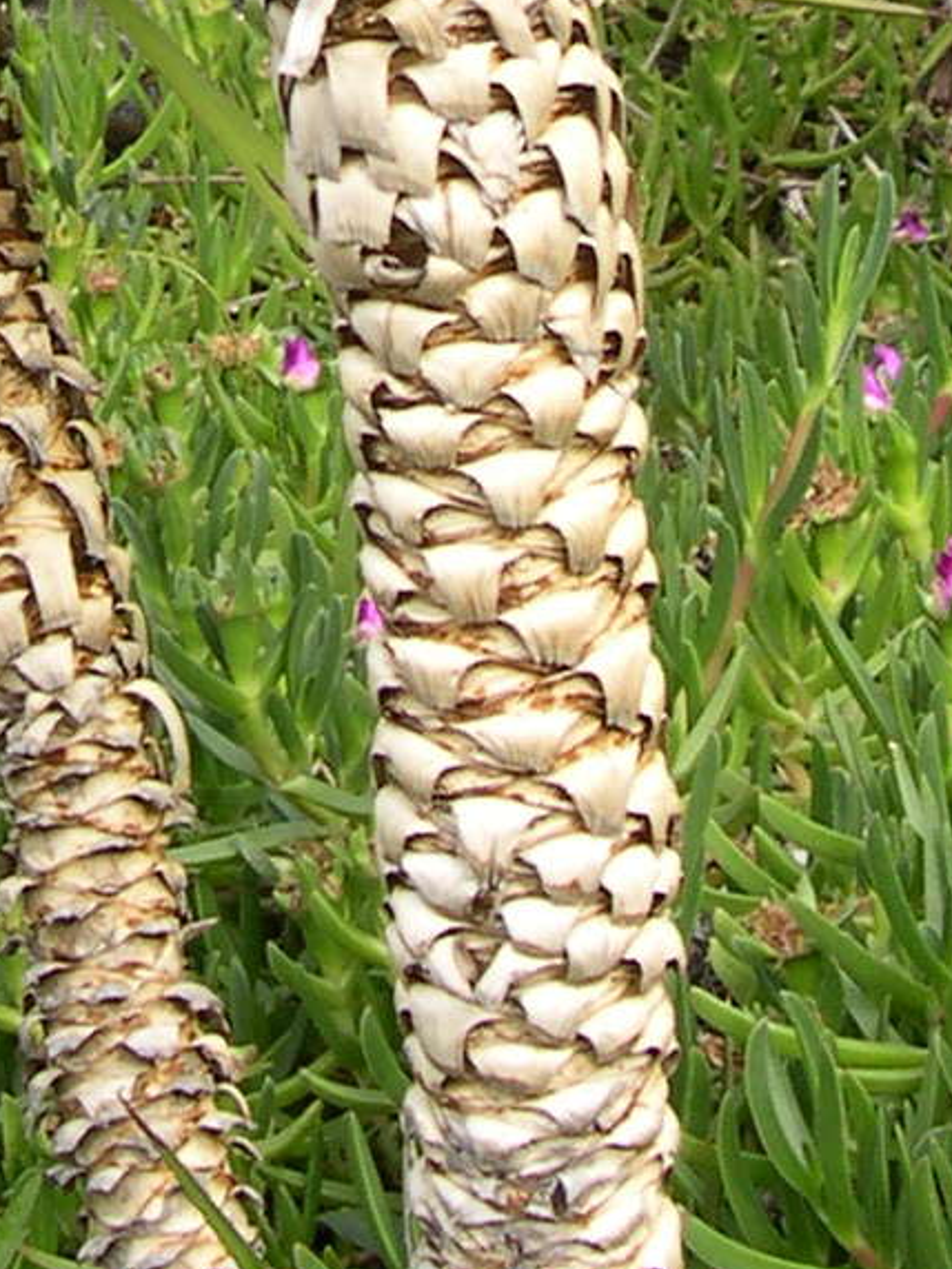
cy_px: -490
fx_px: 5537
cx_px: 244
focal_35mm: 151
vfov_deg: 12.6
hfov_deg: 9.8
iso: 100
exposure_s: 1/176
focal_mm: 8
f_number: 2.8
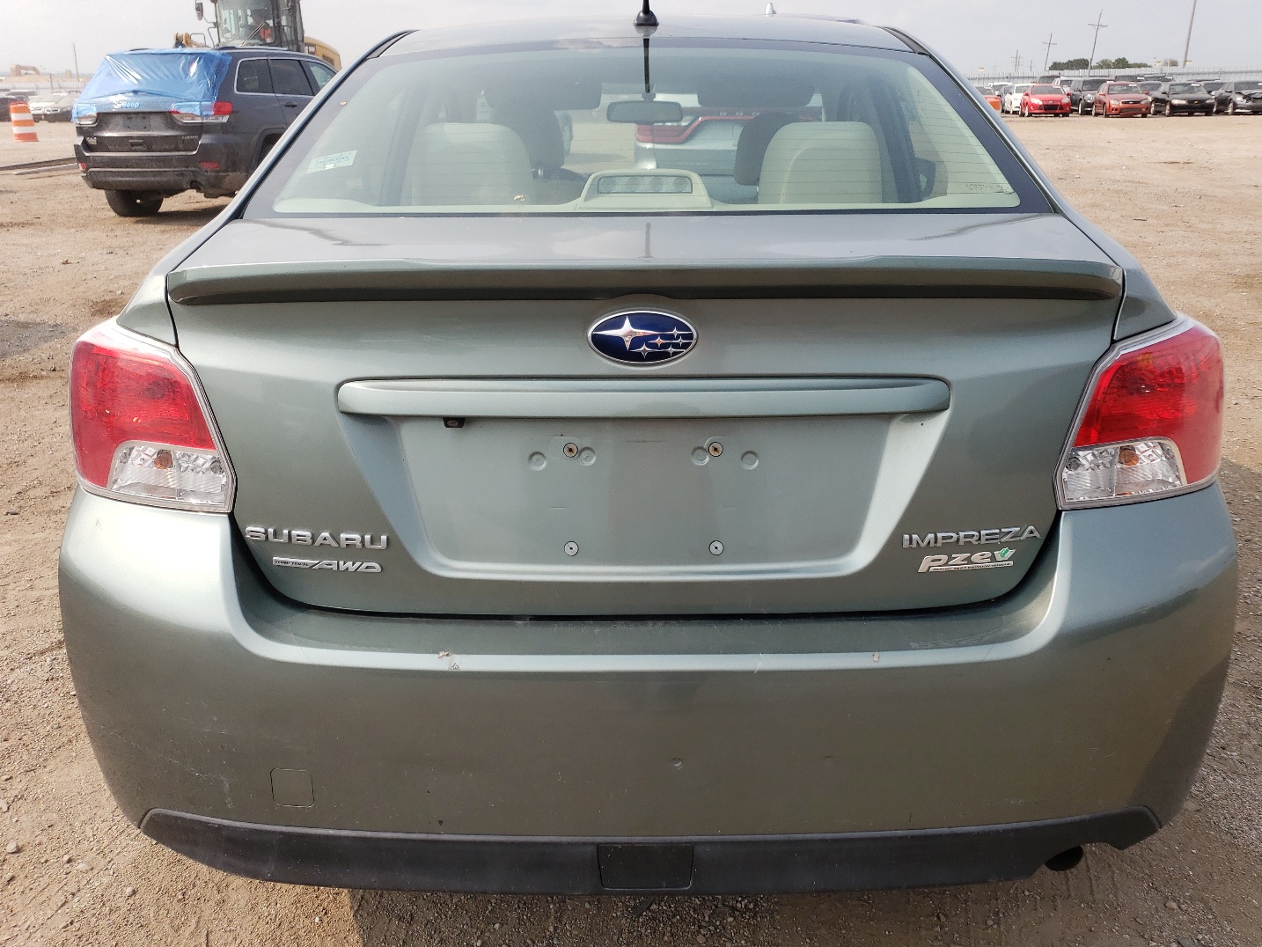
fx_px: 1057
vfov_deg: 48.2
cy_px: 443
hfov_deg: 61.6
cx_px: 661
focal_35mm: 29
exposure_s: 1/2000
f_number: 1.5
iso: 50
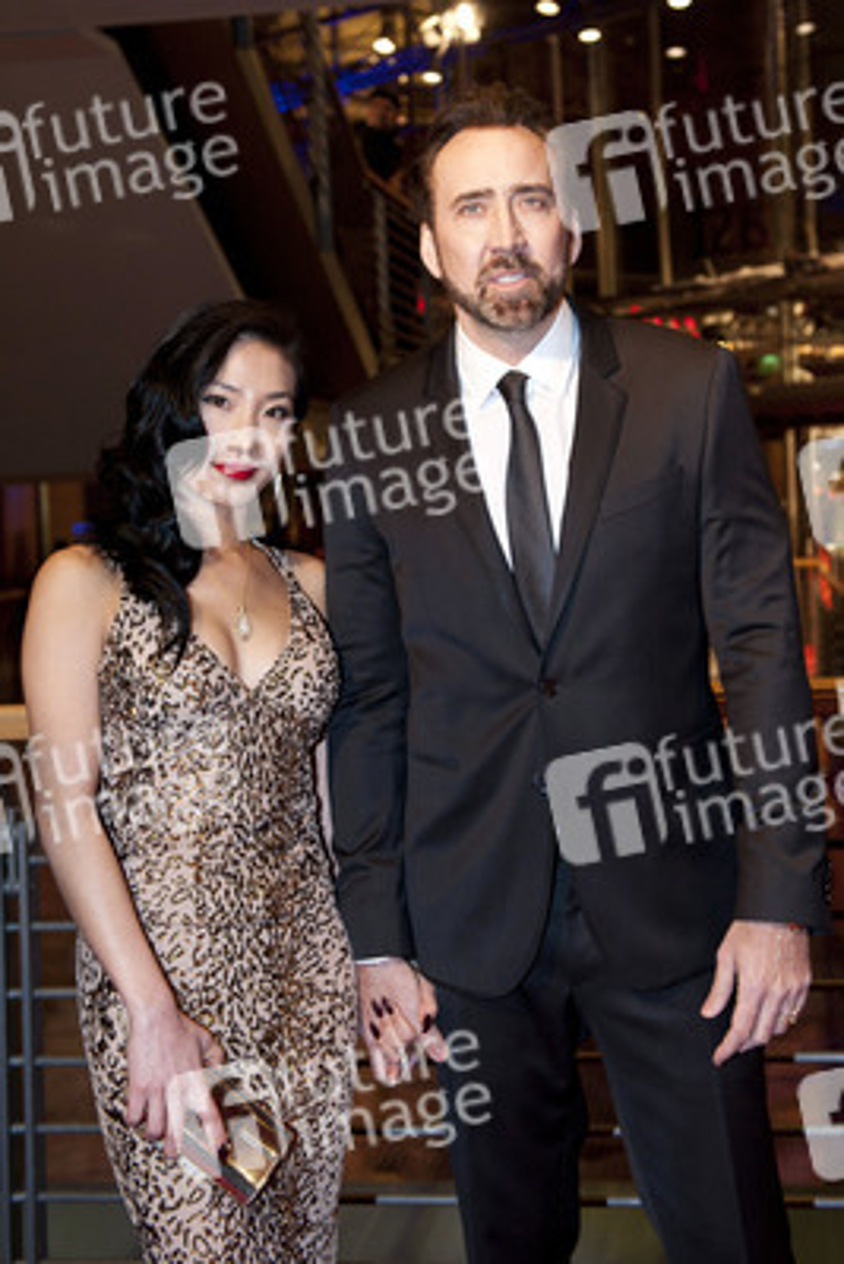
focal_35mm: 42
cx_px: 422
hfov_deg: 31.9
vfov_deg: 46.4
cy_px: 632
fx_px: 1476
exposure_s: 1/160
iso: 1600
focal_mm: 42
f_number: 4
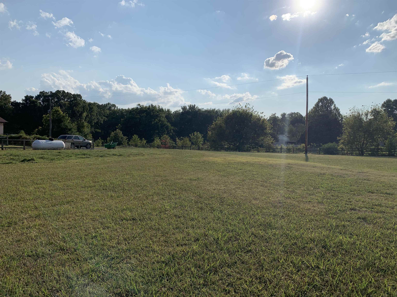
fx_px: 298
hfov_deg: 67.3
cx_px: 198
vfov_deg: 53.1
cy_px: 148
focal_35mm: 26
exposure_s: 1/6897
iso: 25
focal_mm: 4.25
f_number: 1.8
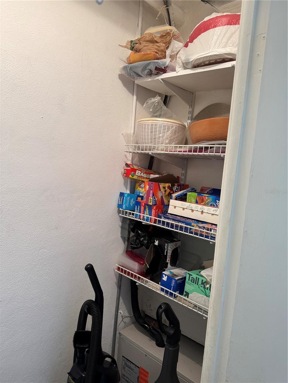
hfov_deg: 56.8
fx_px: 266
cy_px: 192
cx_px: 144
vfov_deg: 71.6
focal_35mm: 24
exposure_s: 1/120
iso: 125
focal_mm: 6.76
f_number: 1.78
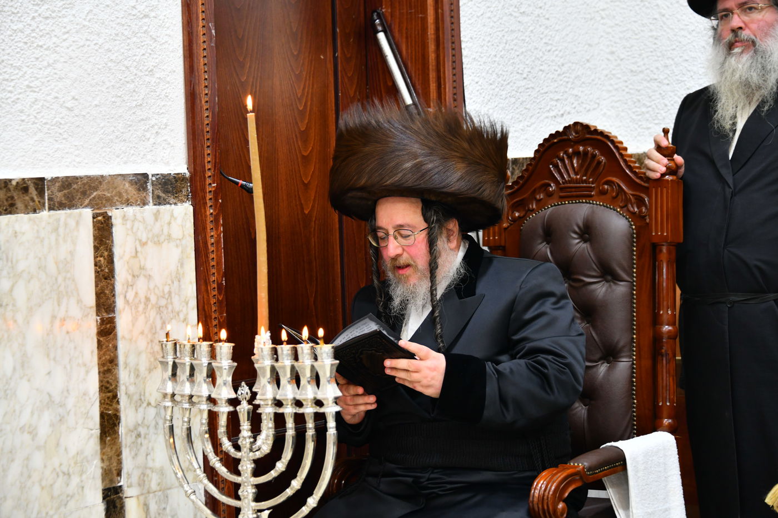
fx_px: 2161
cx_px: 389
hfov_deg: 20.4
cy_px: 259
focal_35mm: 100
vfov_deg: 13.7
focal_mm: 100
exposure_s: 1/100
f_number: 5.3
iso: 1250
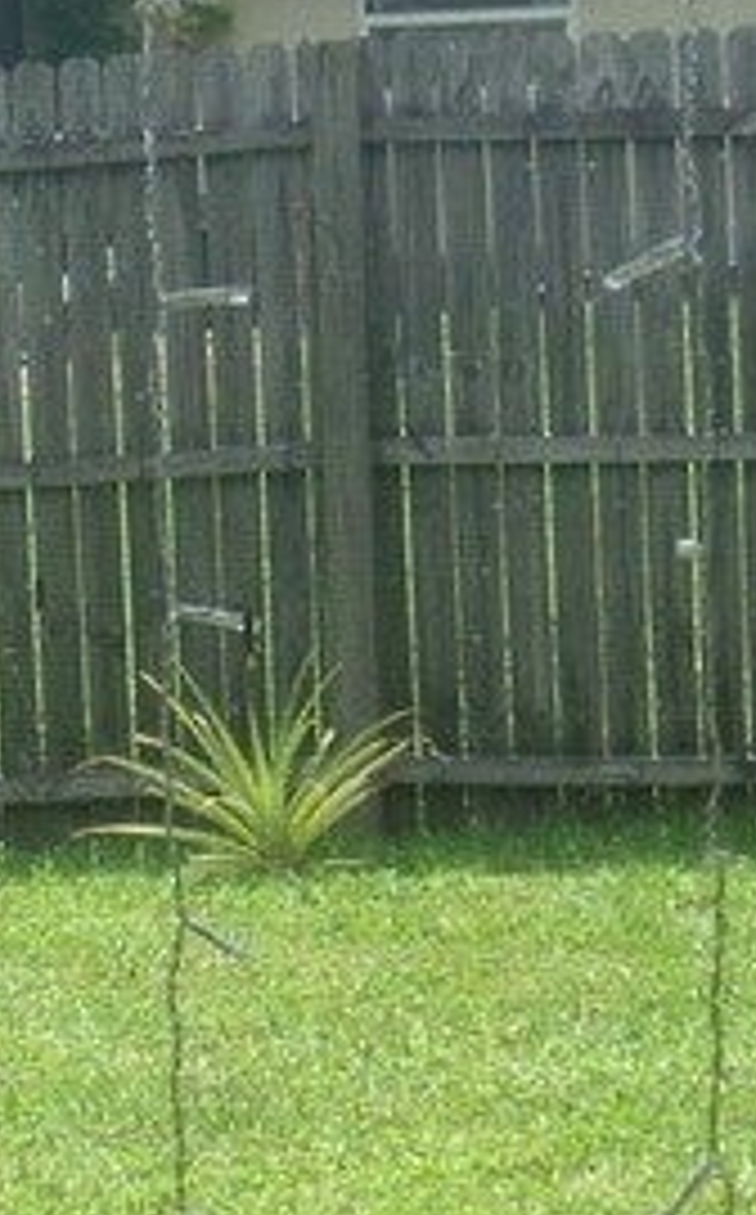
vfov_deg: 13.7
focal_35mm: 153
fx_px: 5060
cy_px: 765
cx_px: -50
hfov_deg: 8.5
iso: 64
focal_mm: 6.4
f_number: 5.7
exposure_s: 1/116
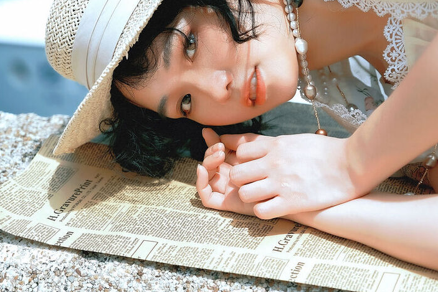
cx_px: 324
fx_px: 1509
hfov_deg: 16.4
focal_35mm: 124
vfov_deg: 11.0
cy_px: 97
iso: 160
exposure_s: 1/3200
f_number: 2.8
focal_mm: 55
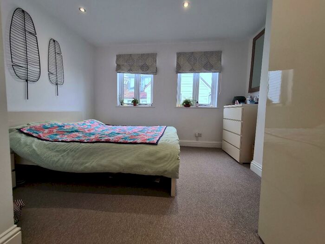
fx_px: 122
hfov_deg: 106.2
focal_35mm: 13
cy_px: 122
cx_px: 162
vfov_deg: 89.9
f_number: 2.2
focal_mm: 2.2
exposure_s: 1/50
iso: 100
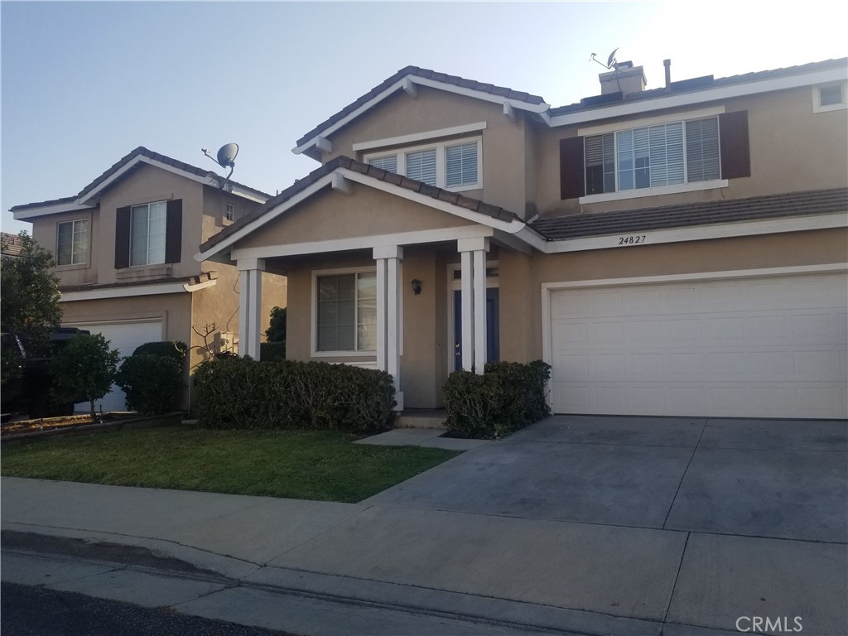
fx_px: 637
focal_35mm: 26
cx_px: 424
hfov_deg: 67.3
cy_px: 318
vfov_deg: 53.1
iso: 50
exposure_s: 1/1852
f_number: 1.7
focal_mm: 4.3
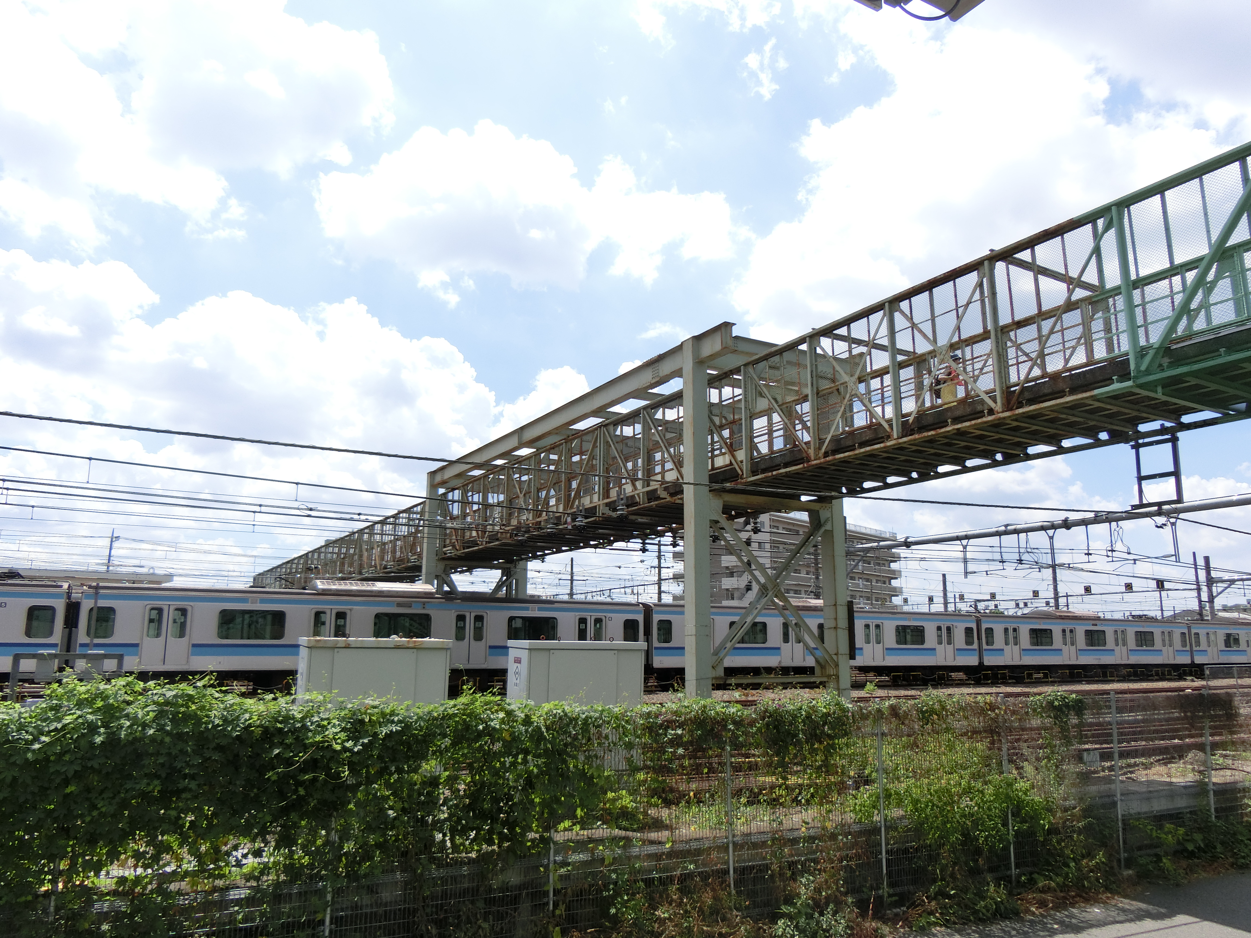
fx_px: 903
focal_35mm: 25
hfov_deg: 69.4
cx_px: 626
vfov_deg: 54.9
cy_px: 469
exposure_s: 1/1000
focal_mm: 4.5
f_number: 3.5
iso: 80
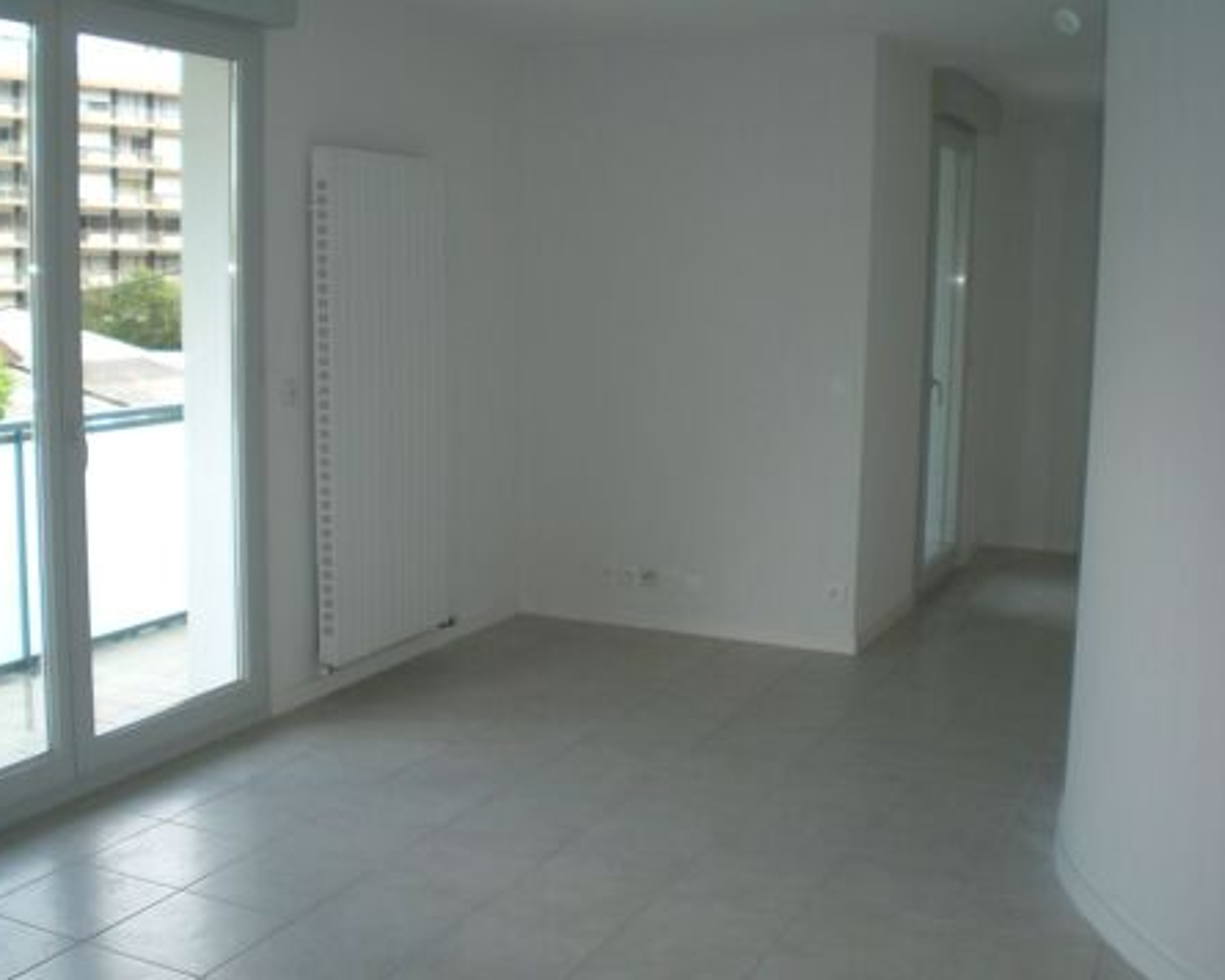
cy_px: 487
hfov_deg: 45.8
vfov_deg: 37.3
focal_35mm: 40
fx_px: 1450
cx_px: 581
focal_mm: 6.3
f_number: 3.1
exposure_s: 1/80
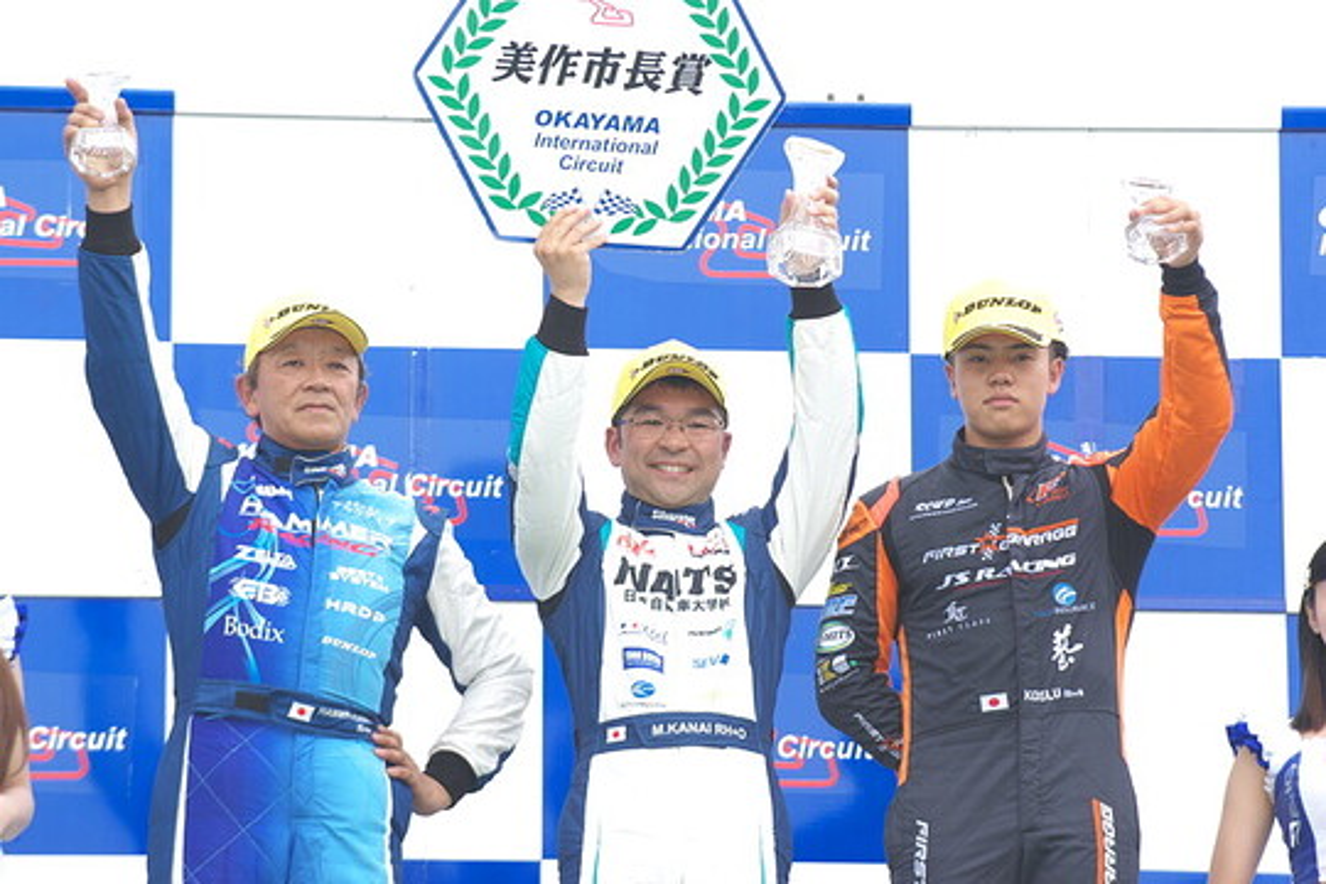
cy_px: 442
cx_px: 663
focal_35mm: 285
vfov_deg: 4.8
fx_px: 10497
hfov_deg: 7.2
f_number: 6.3
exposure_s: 1/250
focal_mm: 190
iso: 200
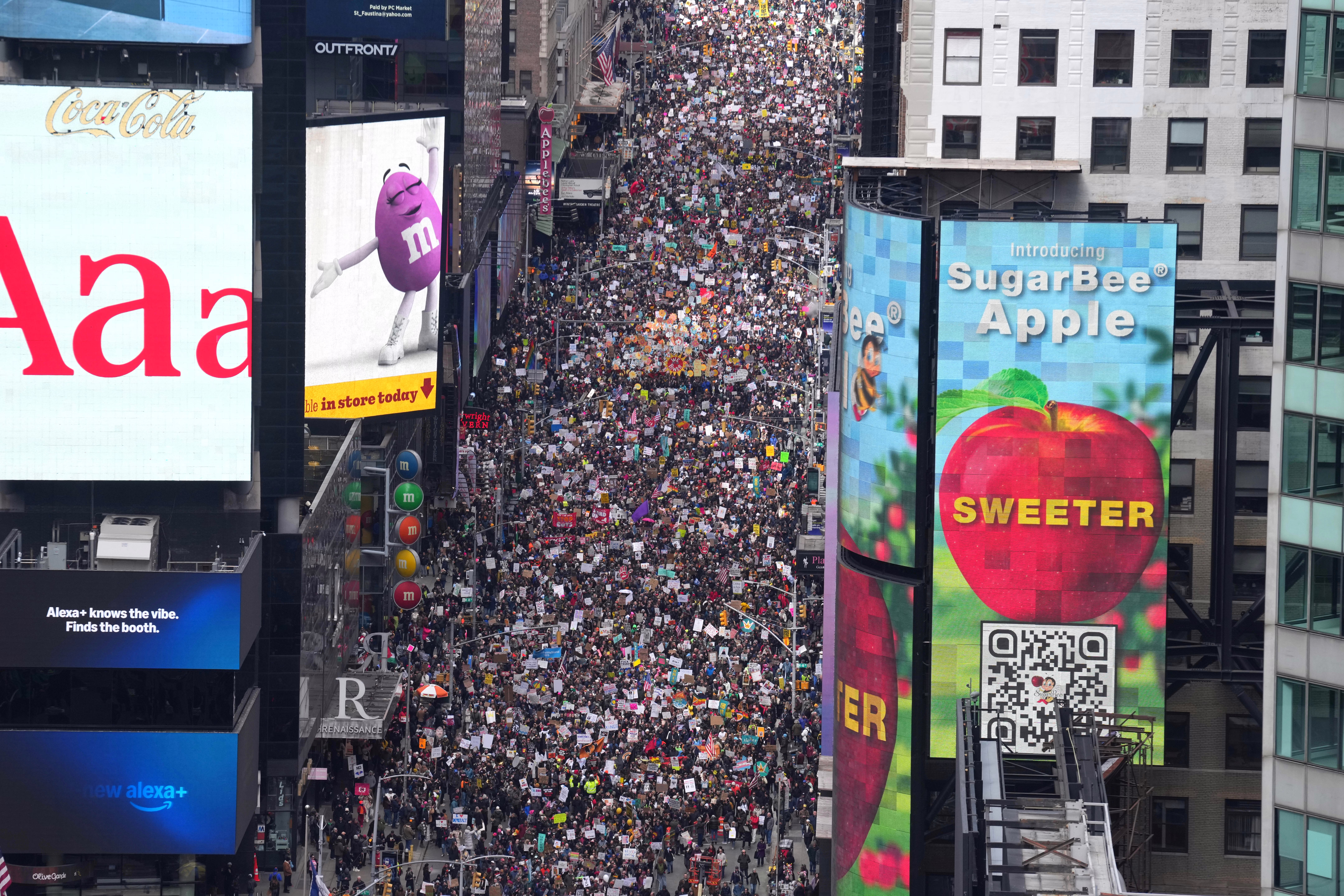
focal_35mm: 200
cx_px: 672
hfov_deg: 10.3
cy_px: 448
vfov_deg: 6.9
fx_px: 7466
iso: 640
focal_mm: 200
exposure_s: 1/500
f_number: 10
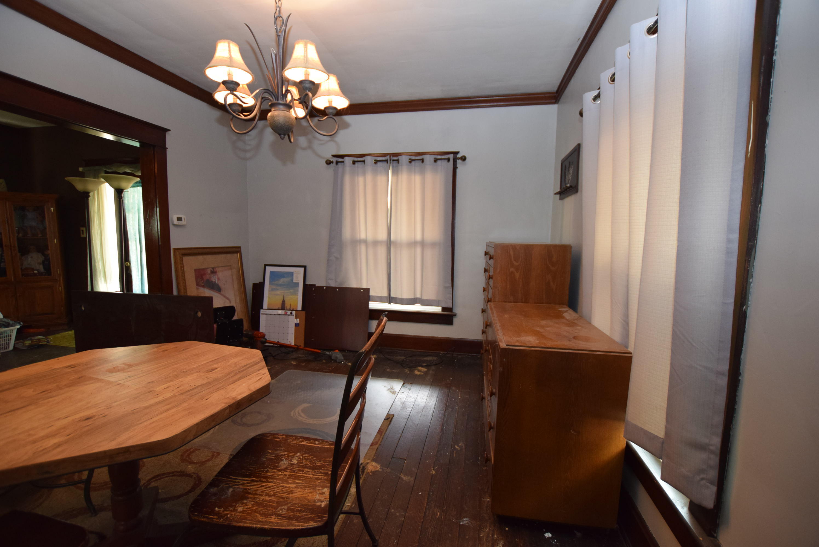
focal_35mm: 15
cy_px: 274
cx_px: 410
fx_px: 342
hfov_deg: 100.3
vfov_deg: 77.4
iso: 1250
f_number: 3.5
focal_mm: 10
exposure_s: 1/60
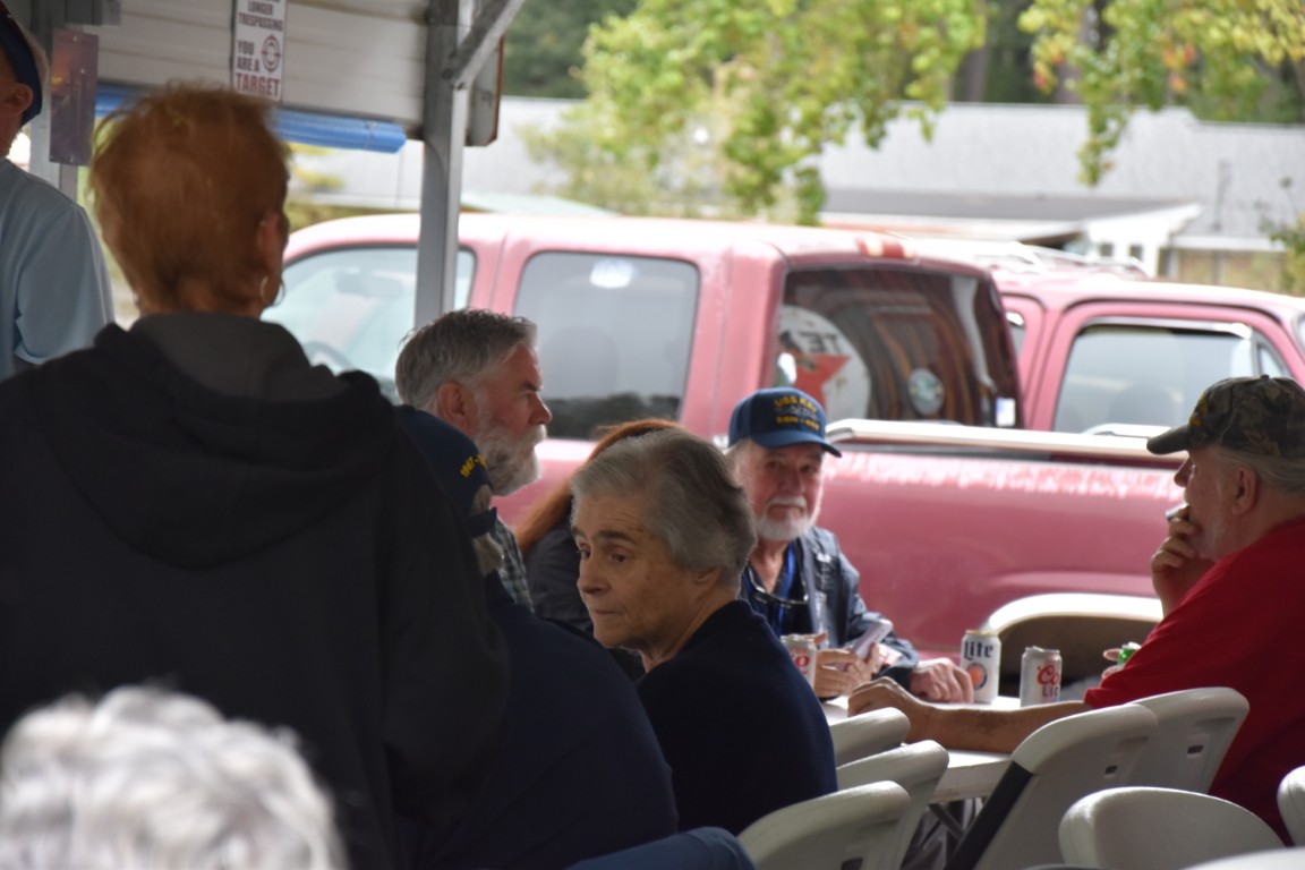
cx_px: 652
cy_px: 435
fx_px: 5709
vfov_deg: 8.7
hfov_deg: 13.0
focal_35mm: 158
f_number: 5.6
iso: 800
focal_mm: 105
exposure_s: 1/160
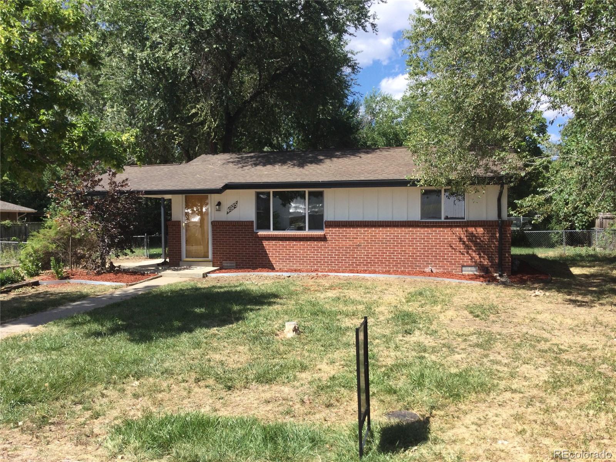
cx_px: 308
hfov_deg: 58.4
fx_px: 552
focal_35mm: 31
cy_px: 231
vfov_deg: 45.4
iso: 25
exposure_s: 1/708
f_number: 2.4
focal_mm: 3.3
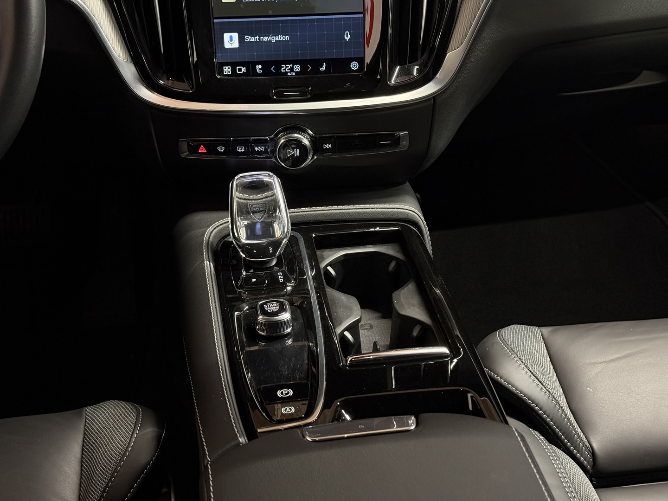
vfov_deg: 30.3
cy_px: 250
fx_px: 926
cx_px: 334
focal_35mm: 48
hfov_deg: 39.7
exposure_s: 1/30
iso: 640
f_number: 1.78
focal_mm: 6.76
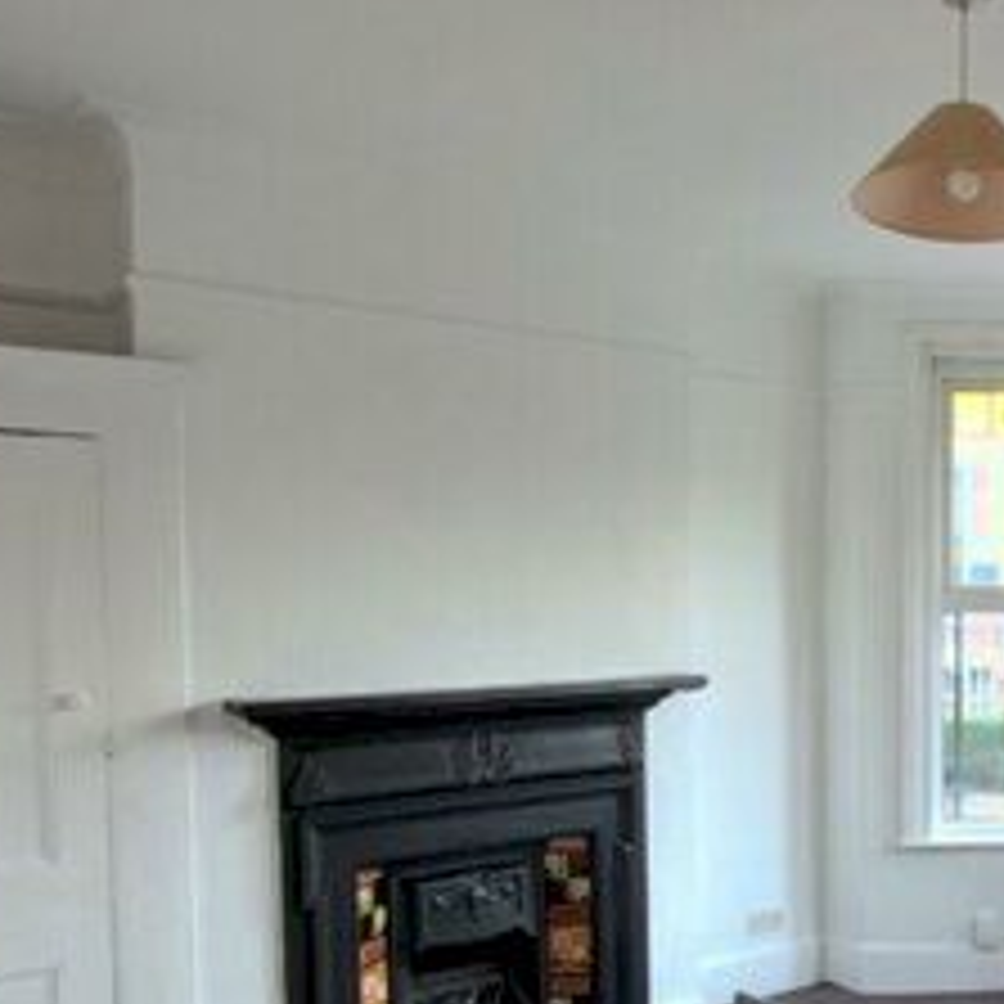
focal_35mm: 36
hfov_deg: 40.4
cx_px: 1004
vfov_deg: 45.6
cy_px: 637
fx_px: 1181
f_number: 2.2
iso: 100
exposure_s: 1/50
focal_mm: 1.74
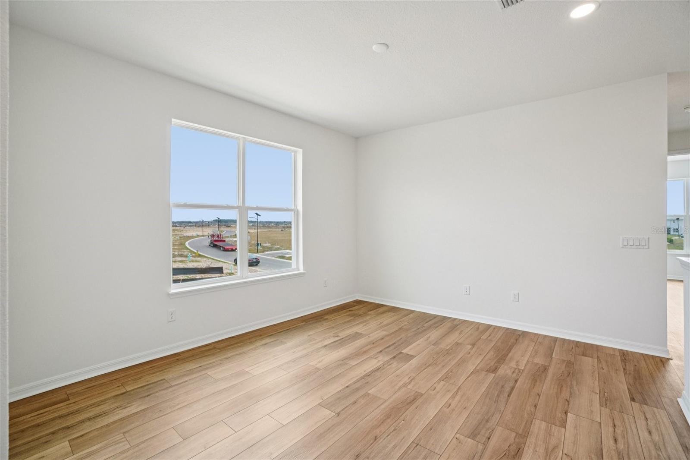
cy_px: 230
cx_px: 345
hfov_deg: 100.4
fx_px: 287
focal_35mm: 15
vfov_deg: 77.3
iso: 100
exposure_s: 1/30
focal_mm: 10
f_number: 8
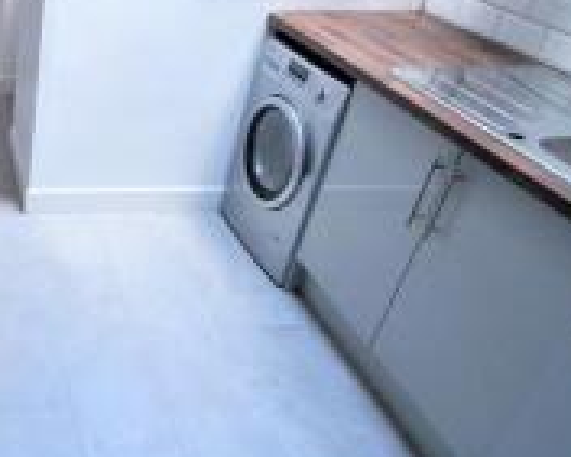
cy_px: 232
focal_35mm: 38
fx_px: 643
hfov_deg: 38.9
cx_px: -65
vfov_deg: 39.2
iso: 200
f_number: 4
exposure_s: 1/60
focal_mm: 10
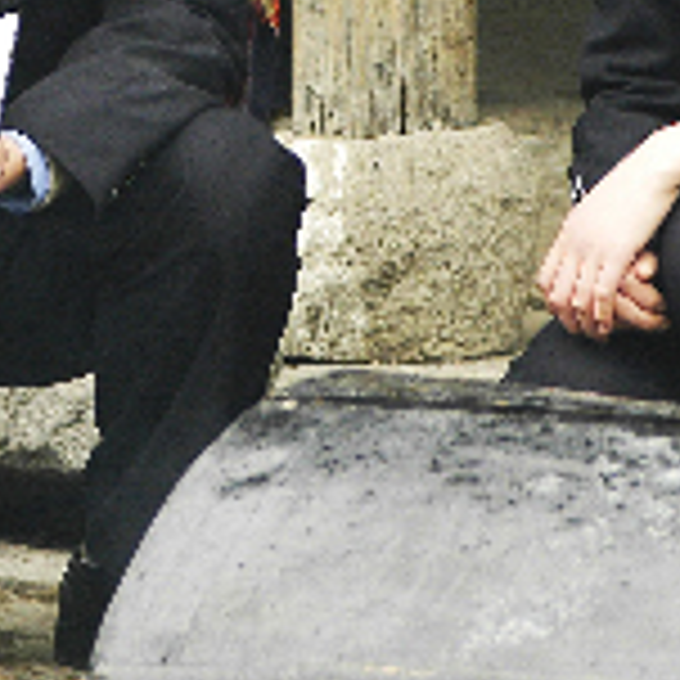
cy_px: 88
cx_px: 113
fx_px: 19158
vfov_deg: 2.0
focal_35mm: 862
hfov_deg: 2.0
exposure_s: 1/60
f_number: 3.5
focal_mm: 170
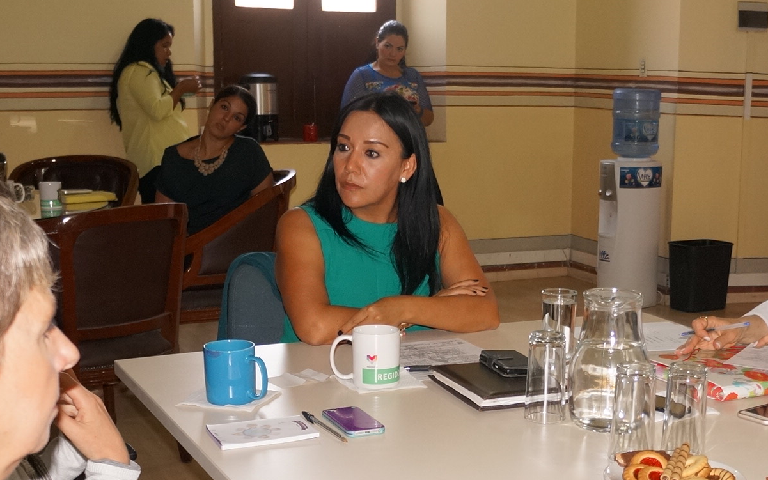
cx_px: 533
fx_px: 1172
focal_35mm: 56
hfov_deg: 35.8
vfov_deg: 22.7
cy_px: 417
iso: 800
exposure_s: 1/160
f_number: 4
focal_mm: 18
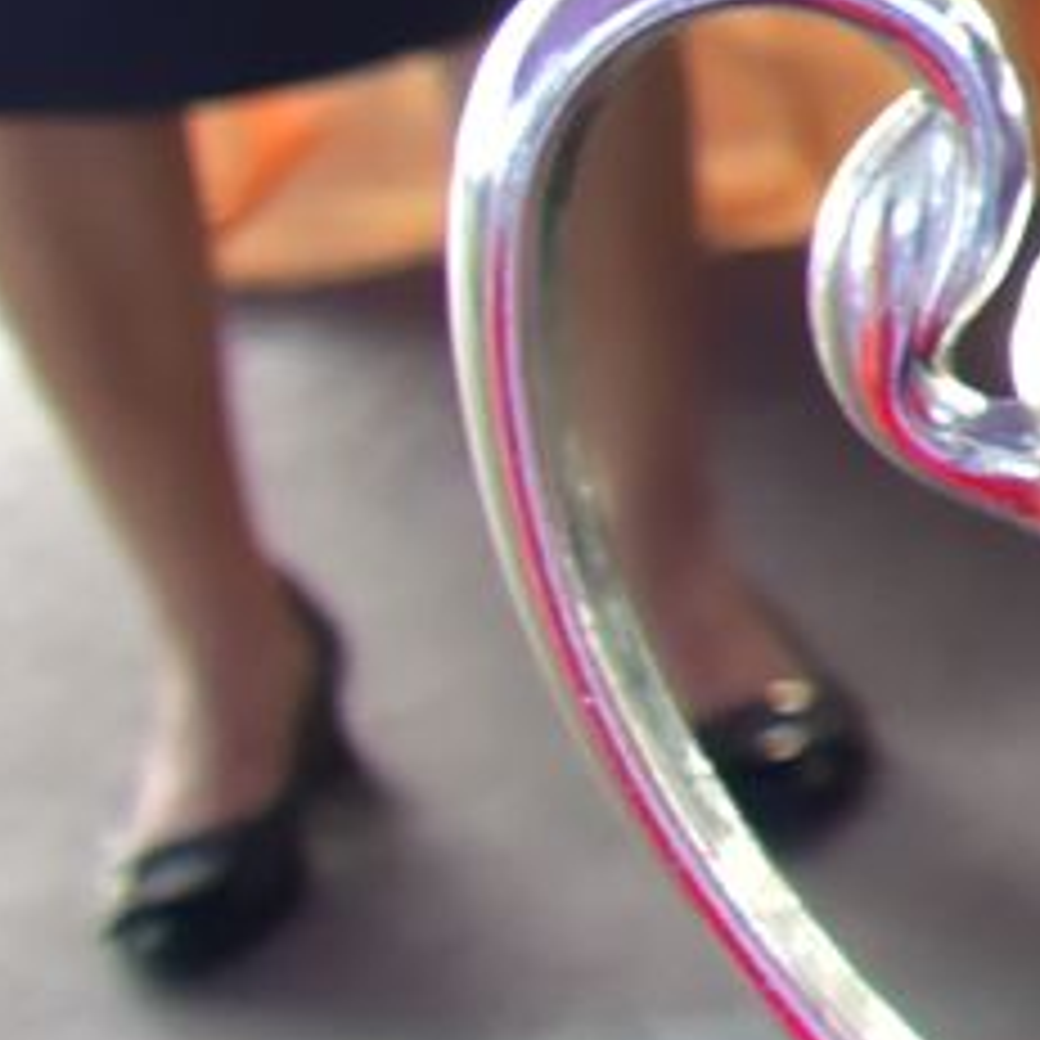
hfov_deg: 5.2
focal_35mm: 258
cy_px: -727
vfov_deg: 6.7
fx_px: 8770
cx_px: 5457
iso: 1250
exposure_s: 1/125
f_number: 5.6
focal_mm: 28
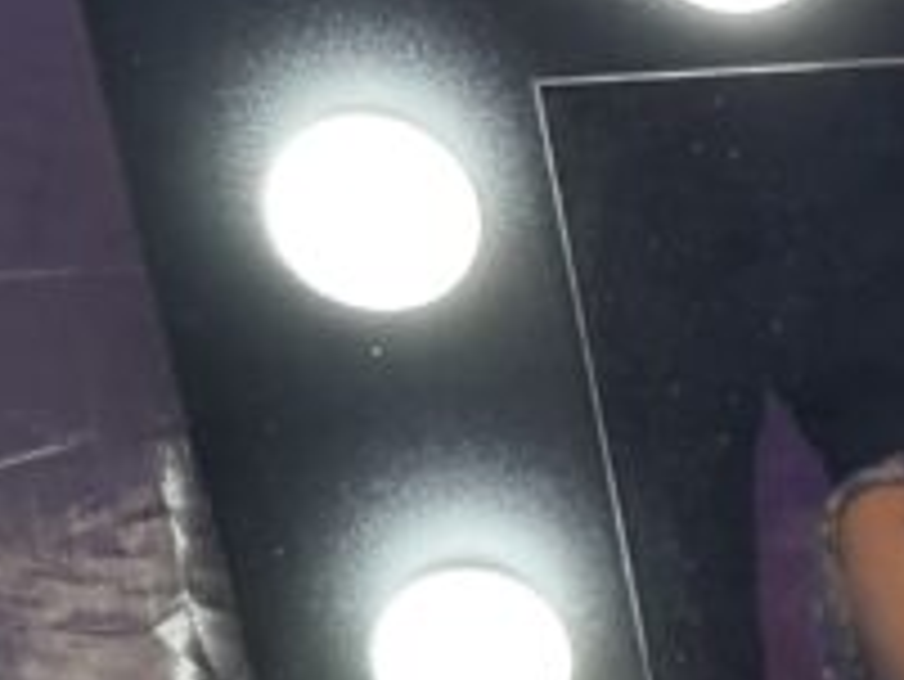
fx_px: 3188
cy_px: 1058
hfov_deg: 12.9
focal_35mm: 122
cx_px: 2082
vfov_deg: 11.6
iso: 400
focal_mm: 6.76
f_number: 1.78
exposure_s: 1/60
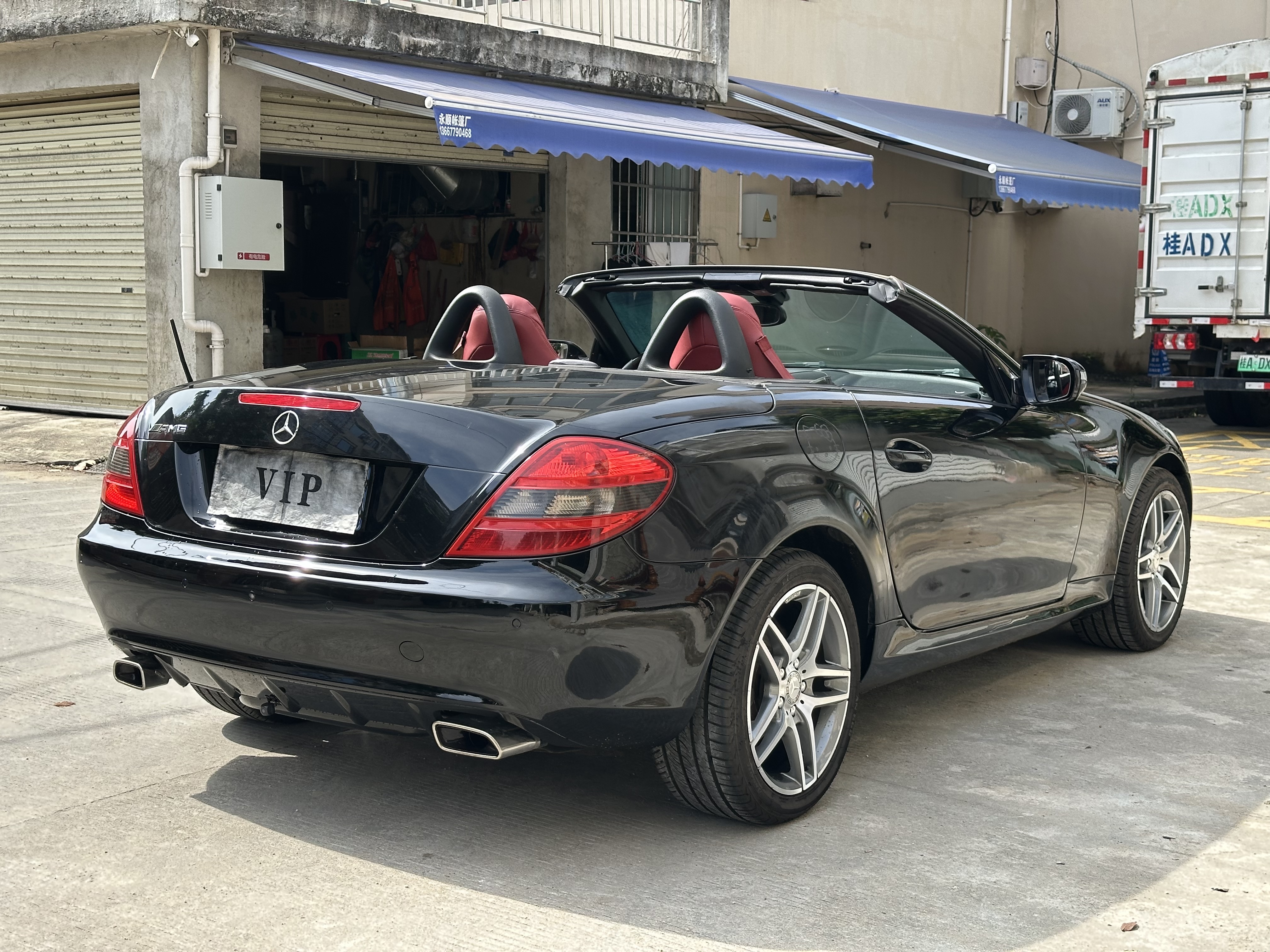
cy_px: 476
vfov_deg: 30.3
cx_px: 635
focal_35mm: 48
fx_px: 1761
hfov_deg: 39.7
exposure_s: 1/830
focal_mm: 6.86
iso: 64
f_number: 1.78
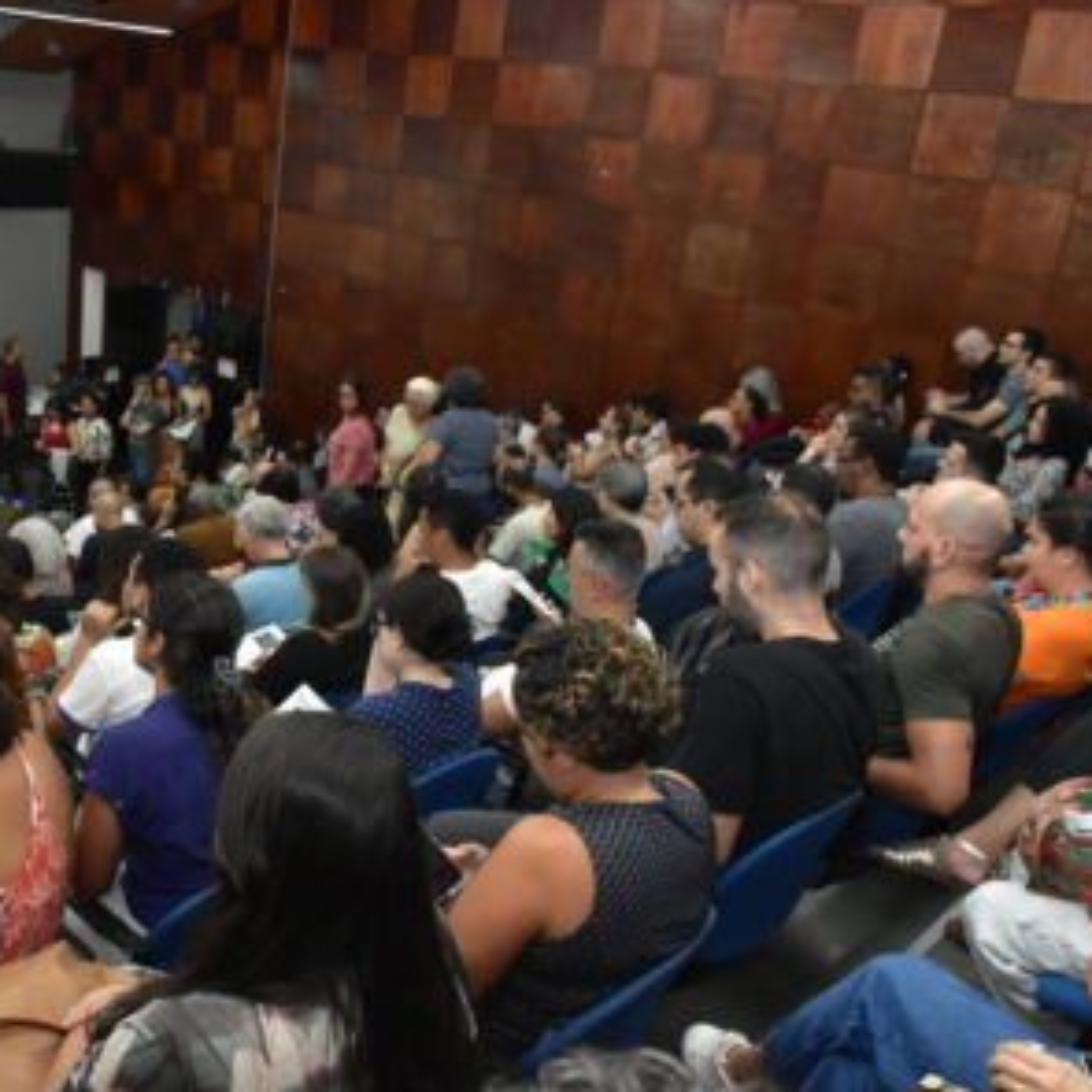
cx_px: 348
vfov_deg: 47.2
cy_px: 552
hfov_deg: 46.3
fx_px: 1249
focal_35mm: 35
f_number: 6.3
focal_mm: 18
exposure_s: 1/80
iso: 2500
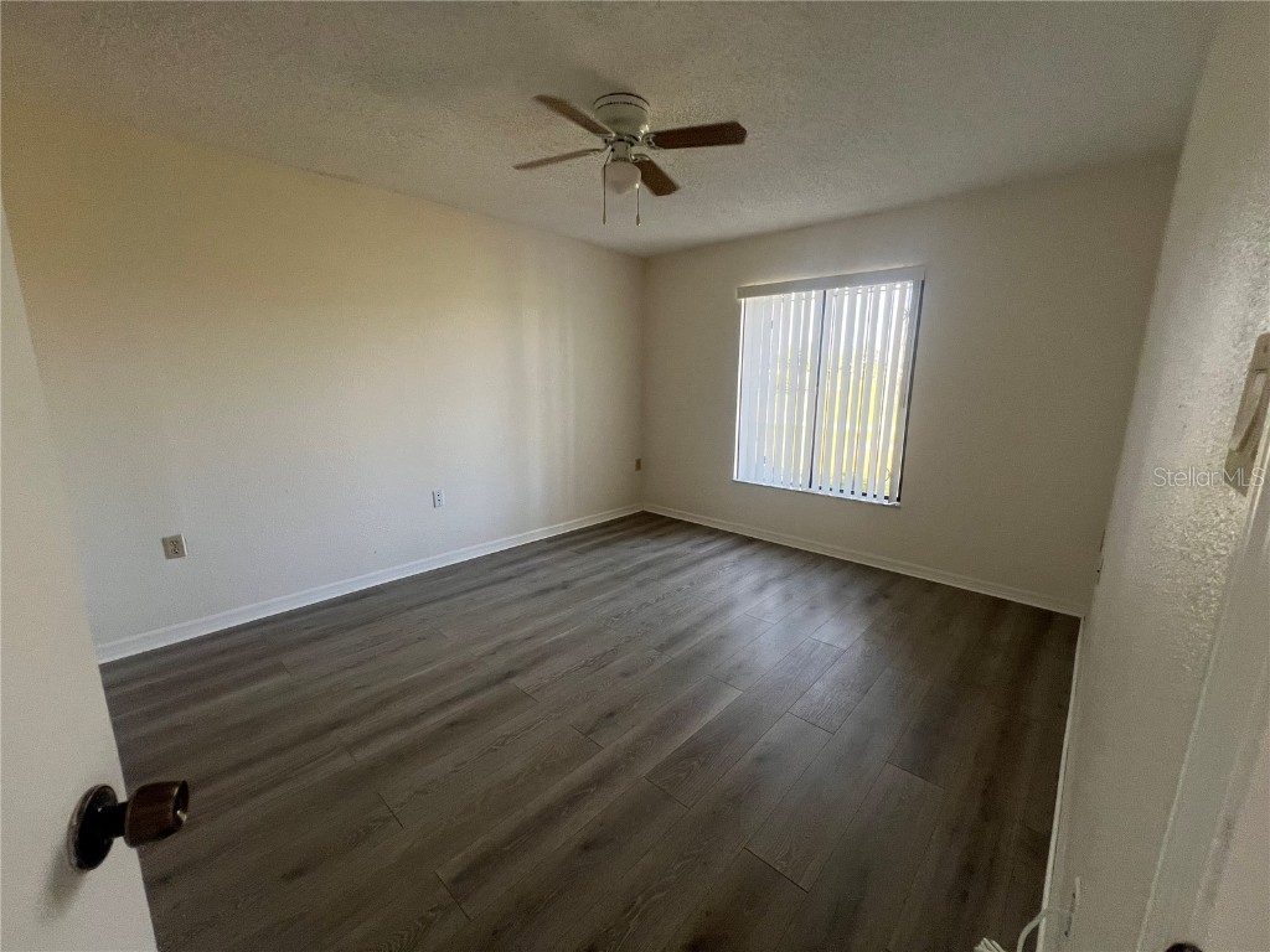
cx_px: 635
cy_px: 476
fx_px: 477
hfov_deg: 106.2
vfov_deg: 89.9
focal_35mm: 13
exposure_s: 1/99
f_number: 1.8
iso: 100
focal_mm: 1.57
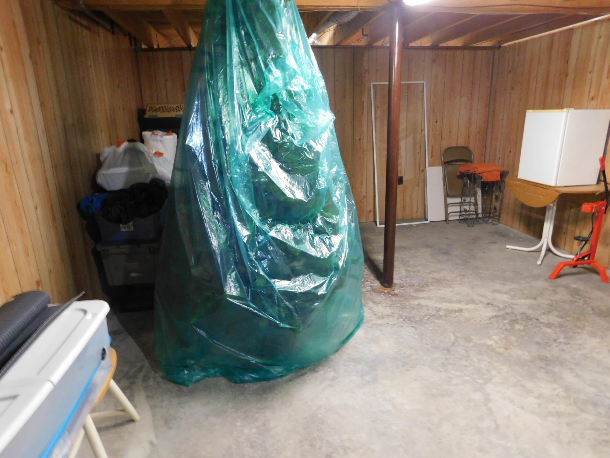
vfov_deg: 58.9
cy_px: 229
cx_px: 305
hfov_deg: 73.9
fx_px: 405
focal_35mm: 23
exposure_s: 1/10
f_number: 3
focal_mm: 4
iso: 400
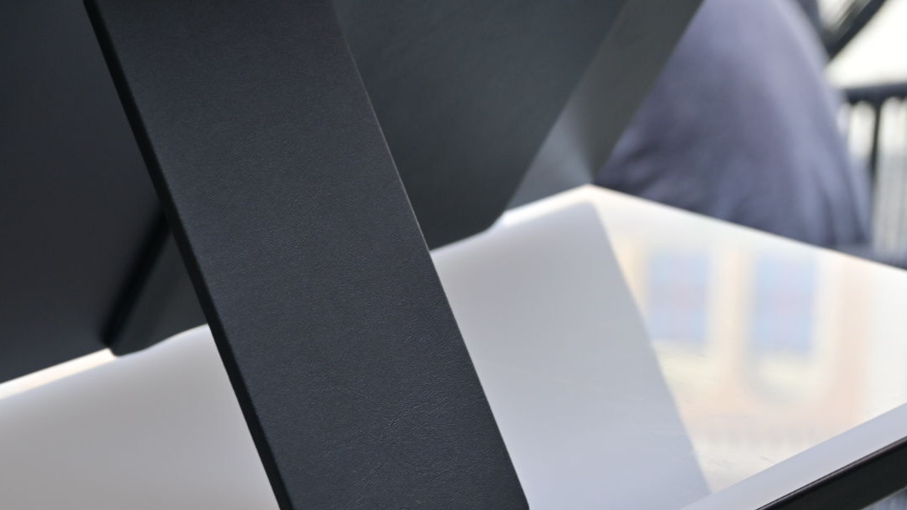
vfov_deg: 10.4
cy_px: 263
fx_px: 2814
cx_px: 277
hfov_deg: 18.2
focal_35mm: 117
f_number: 6.3
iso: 140
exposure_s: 1/80
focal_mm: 50
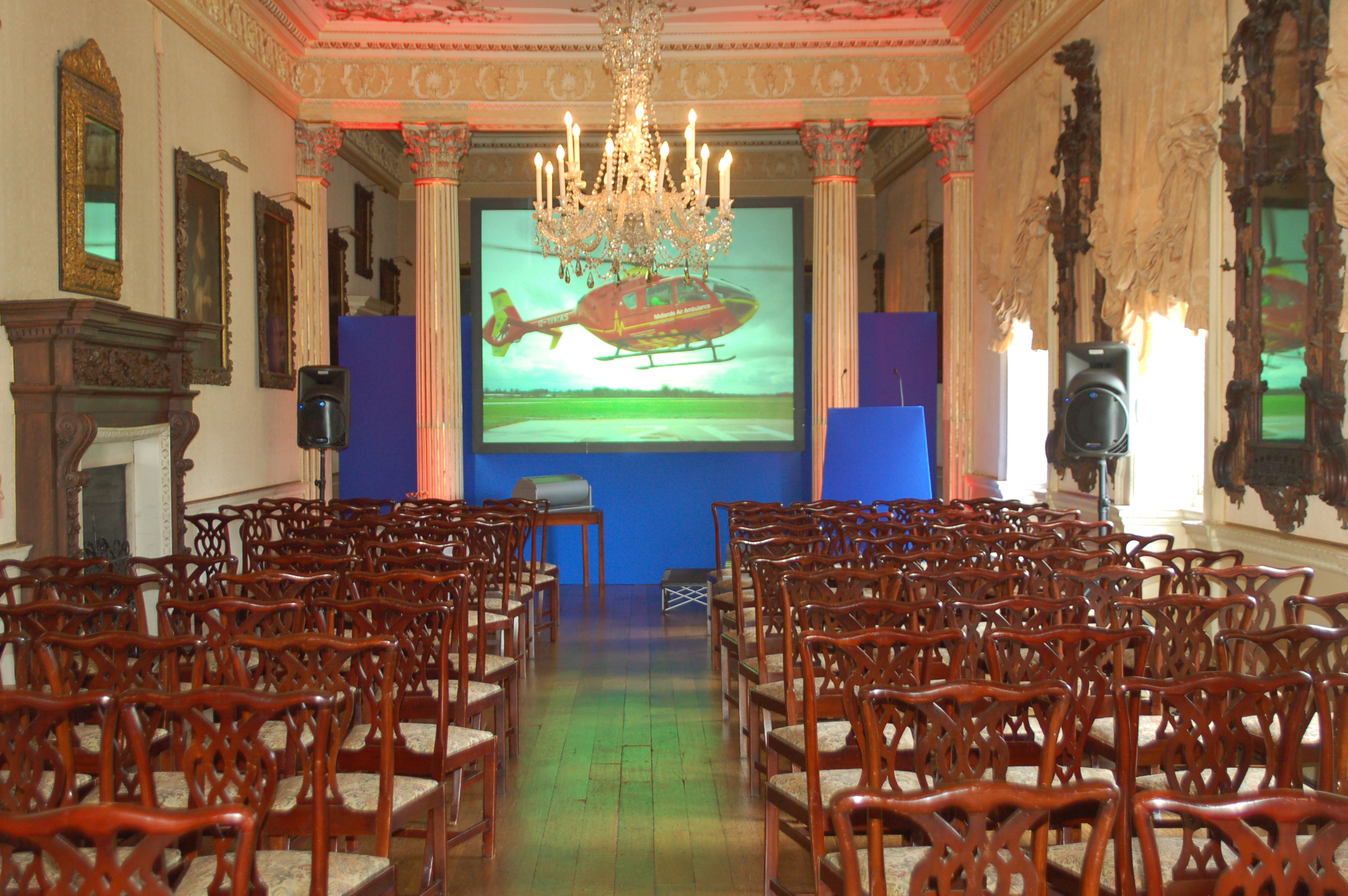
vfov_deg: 26.4
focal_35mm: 51
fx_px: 1908
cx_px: 674
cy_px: 448
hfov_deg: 38.9
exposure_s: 1/60
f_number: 3.3
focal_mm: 34
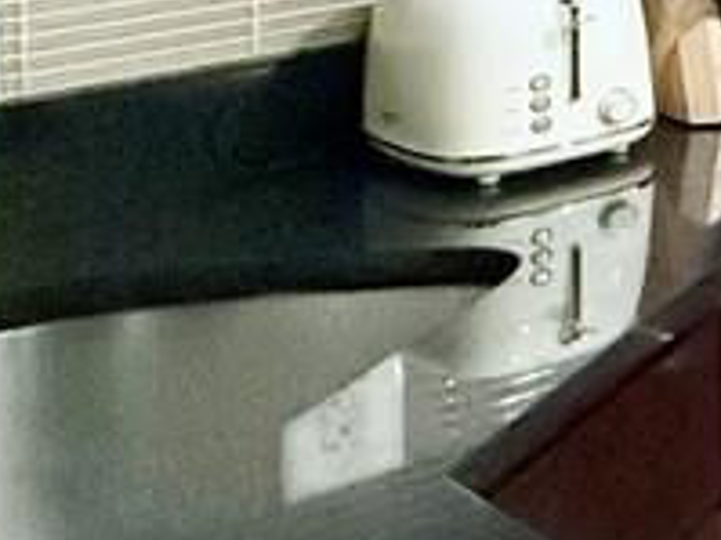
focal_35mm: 94
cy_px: -453
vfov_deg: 13.9
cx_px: 2190
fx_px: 1957
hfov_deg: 11.3
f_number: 2.2
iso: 800
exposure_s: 1/60
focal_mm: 2.22
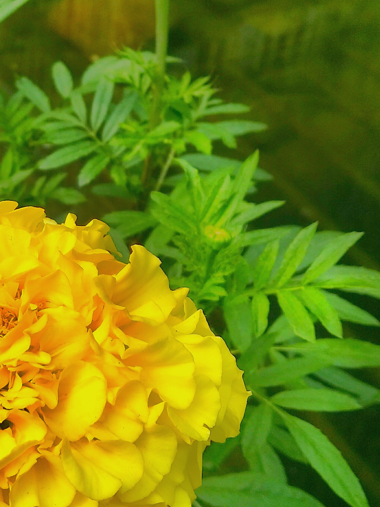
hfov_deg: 31.1
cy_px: 228
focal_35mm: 45
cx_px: 56
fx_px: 659
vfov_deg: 42.0
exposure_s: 1/835
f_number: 2.2
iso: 100
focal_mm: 3.46
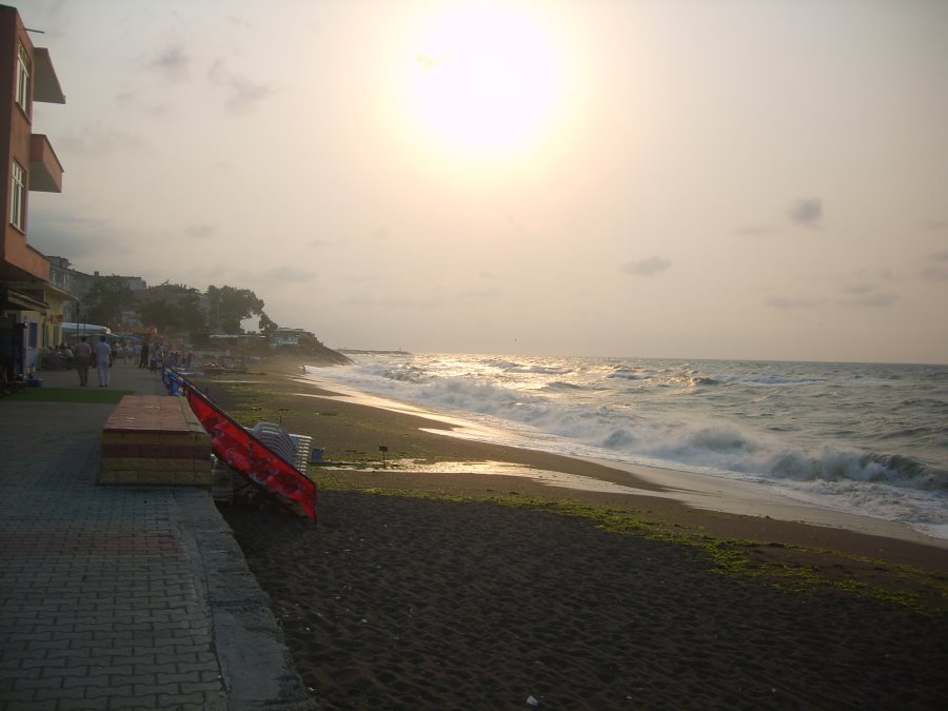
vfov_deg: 40.7
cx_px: 474
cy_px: 356
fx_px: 959
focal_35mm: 35
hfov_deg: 52.6
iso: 50
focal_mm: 5.8
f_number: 7.1
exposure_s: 1/180
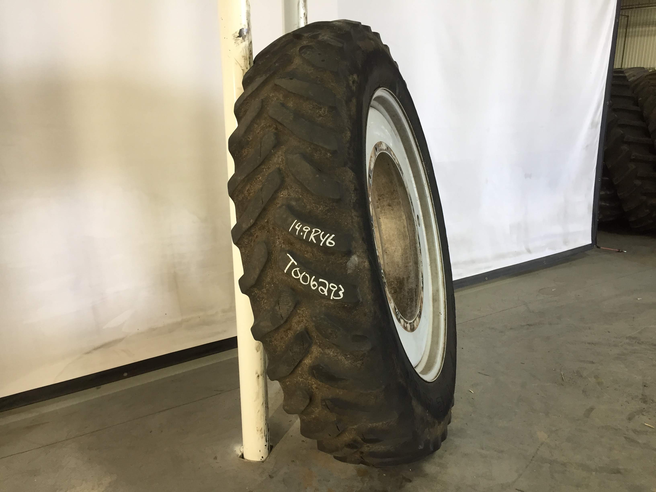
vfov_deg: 48.2
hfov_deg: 61.7
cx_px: 328
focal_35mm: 29
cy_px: 246
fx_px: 550
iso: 32
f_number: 2.2
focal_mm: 4.15
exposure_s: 1/30
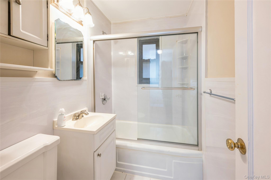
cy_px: 90
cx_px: 136
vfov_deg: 81.1
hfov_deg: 104.3
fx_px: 105
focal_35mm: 14
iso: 200
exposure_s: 1/2
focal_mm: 14
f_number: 11
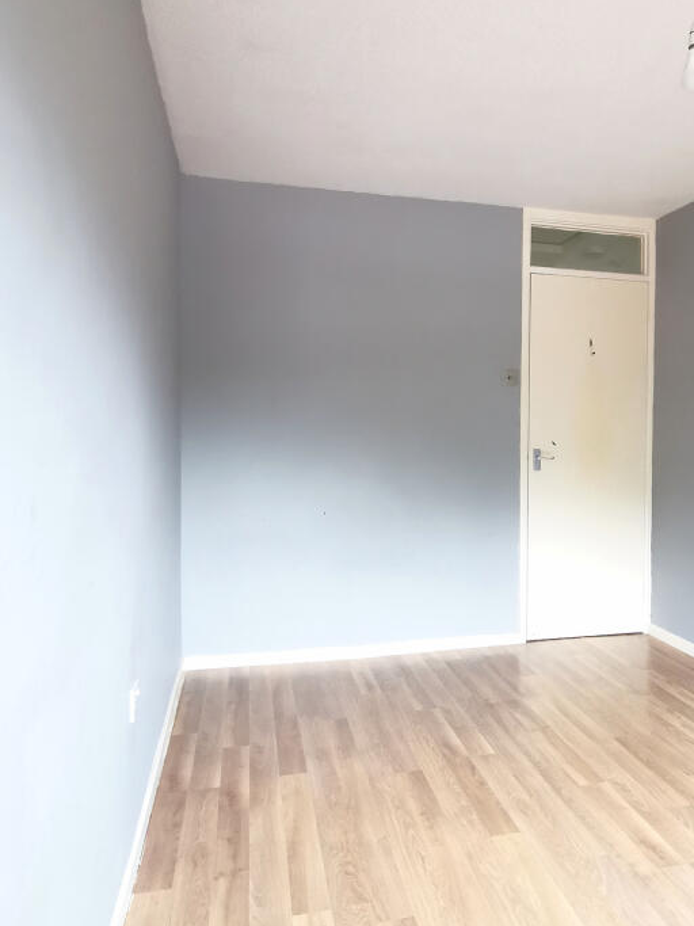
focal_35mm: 24
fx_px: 642
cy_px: 451
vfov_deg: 71.6
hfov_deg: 55.5
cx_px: 466
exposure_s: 1/20
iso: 500
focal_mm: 2.35
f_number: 2.2
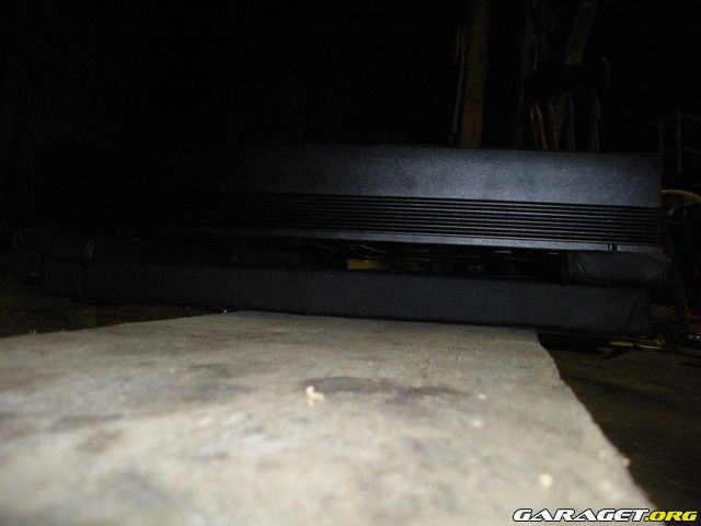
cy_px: 263
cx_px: 350
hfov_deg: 51.4
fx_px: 729
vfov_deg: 39.7
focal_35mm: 36
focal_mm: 6.3
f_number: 3.5
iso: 400
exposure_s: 1/60
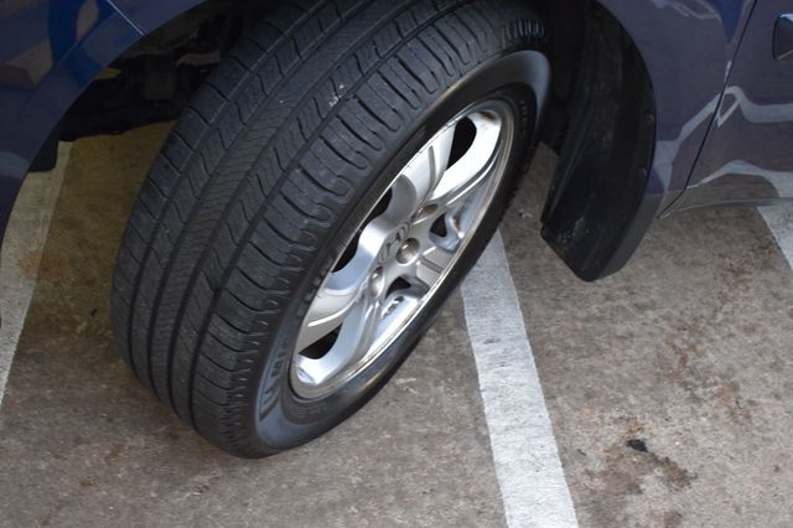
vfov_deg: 29.8
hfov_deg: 43.6
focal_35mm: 45
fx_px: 991
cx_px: 396
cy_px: 264
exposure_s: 1/15
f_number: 6.3
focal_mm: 30
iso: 1250
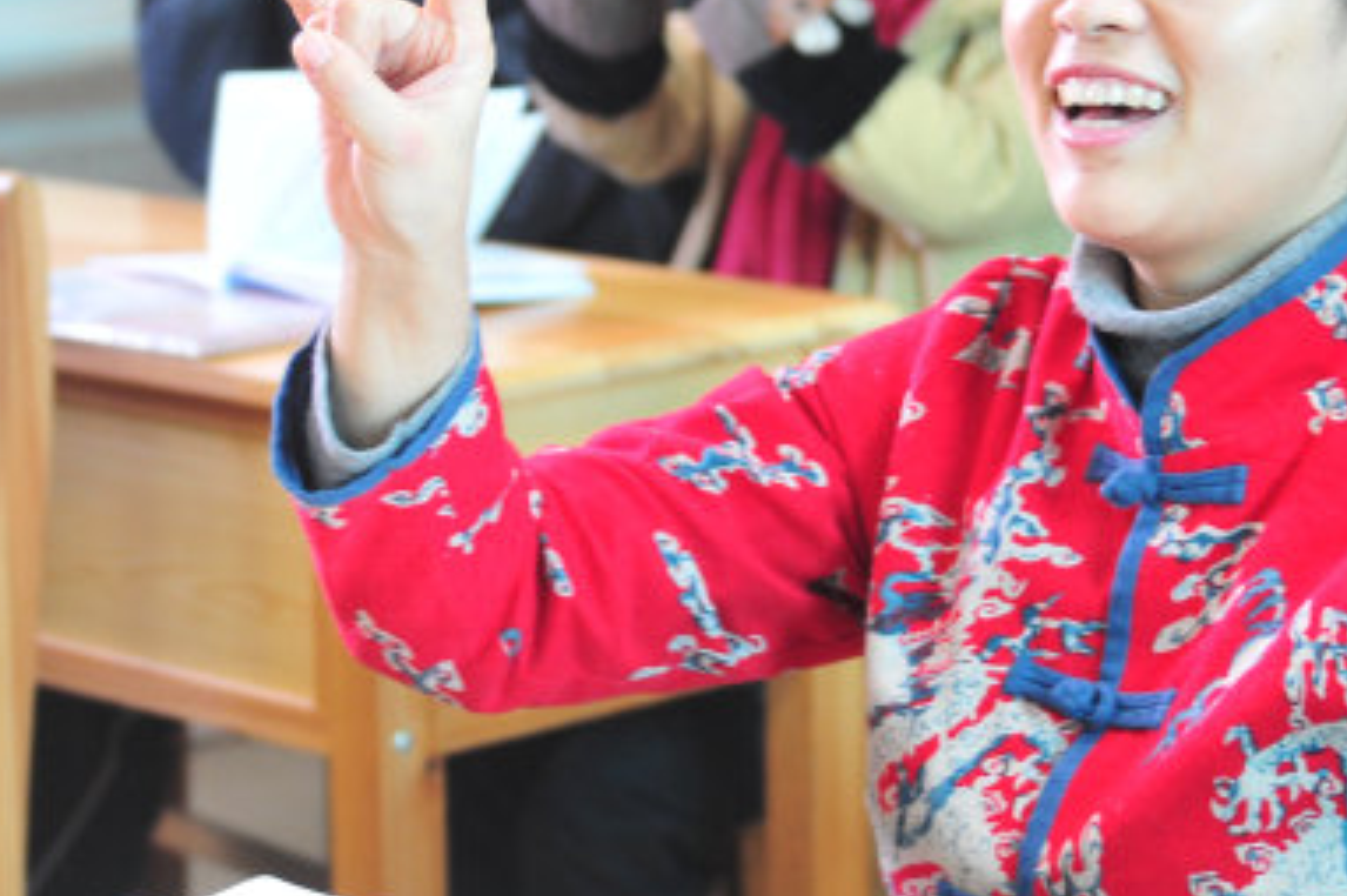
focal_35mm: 103
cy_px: 224
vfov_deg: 13.2
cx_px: 822
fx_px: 3851
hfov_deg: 19.8
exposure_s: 1/20
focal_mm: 38
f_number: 2.8
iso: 320
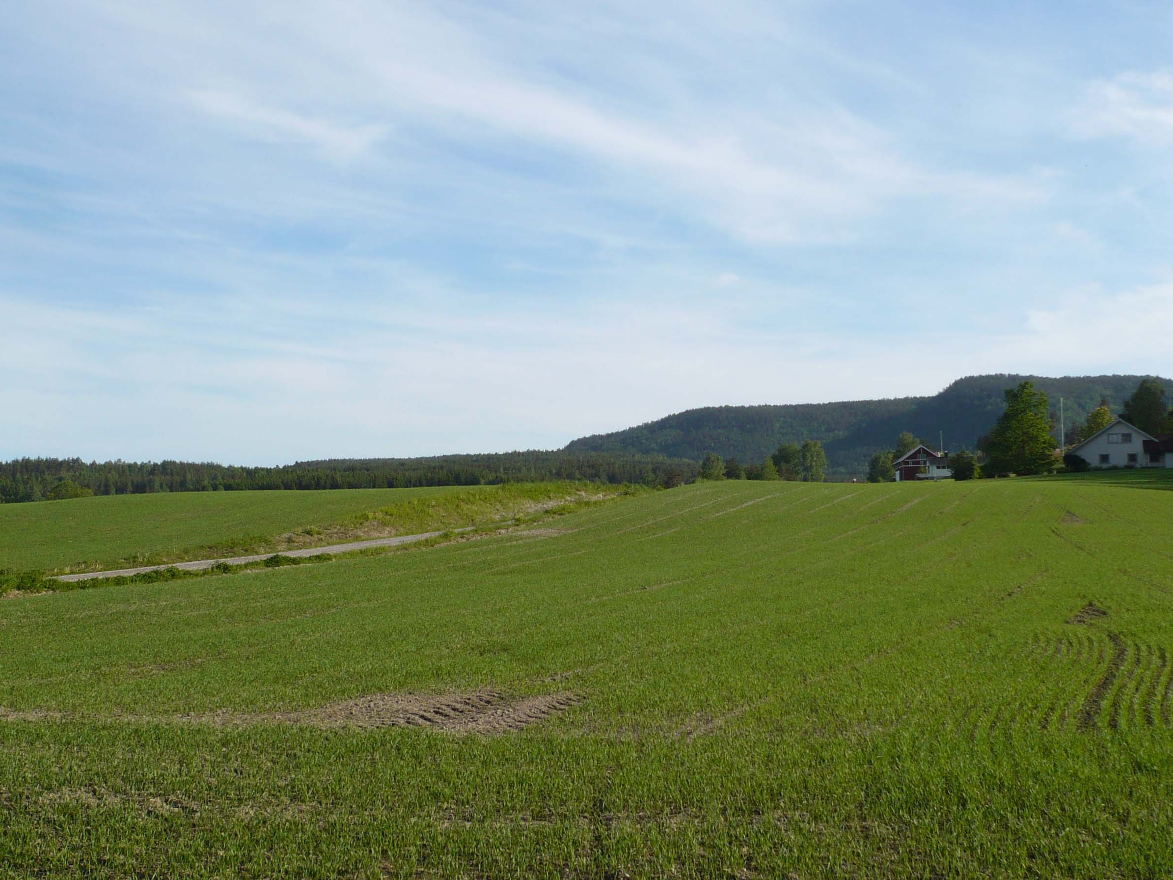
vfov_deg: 32.2
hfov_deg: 41.9
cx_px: 696
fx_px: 1525
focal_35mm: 45
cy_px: 447
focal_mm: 5.8
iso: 100
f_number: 8
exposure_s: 1/200
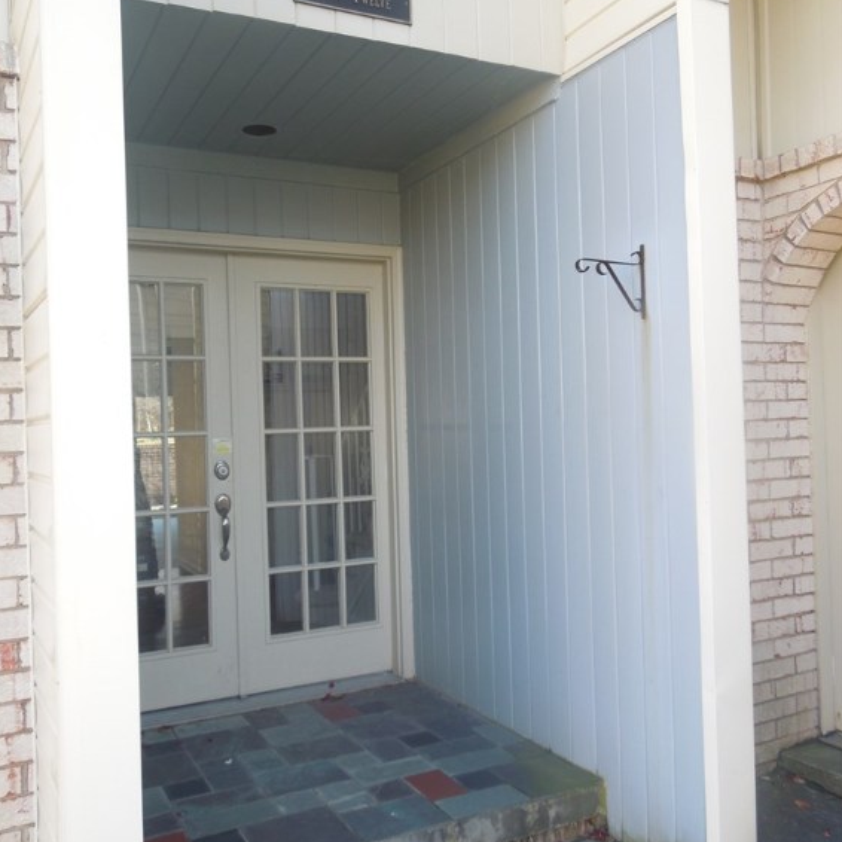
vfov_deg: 54.0
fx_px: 826
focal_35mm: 30
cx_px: 420
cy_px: 418
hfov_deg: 54.0
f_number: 3.3
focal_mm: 4.5
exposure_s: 1/50
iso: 100
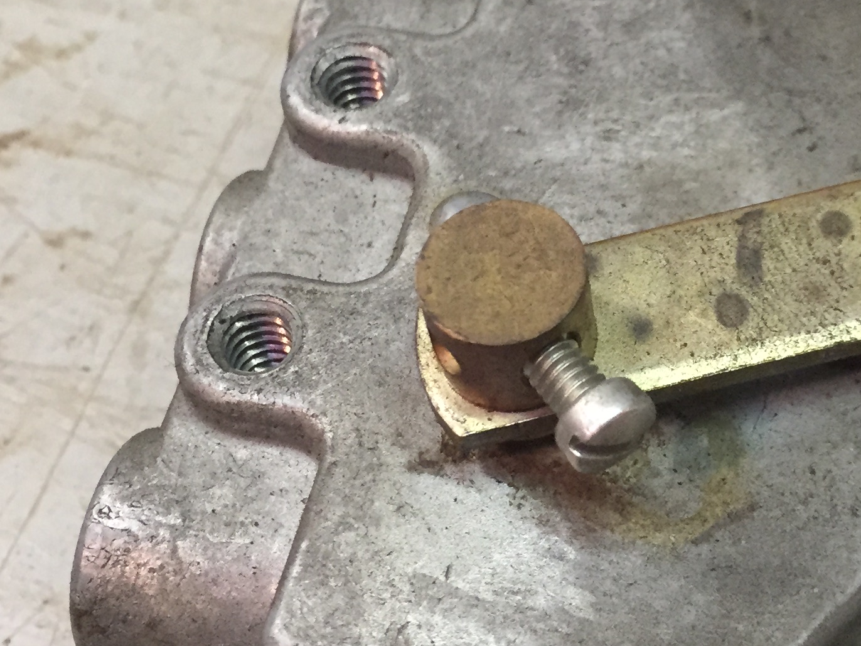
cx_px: 582
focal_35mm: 69
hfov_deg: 28.0
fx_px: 1716
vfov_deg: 21.3
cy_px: 272
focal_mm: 4.15
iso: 250
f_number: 2.2
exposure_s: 1/24
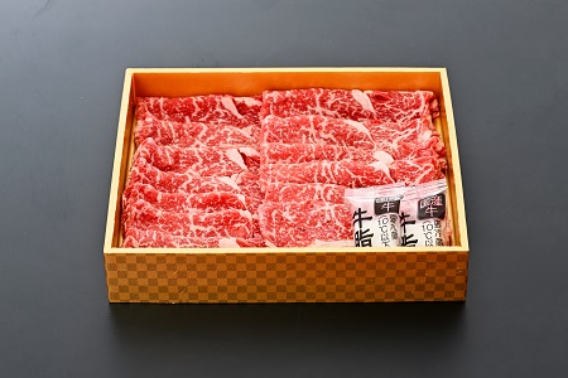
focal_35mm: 105
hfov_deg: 19.5
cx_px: 284
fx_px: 1657
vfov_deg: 13.0
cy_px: 189
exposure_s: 1/100
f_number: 13
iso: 100
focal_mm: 105
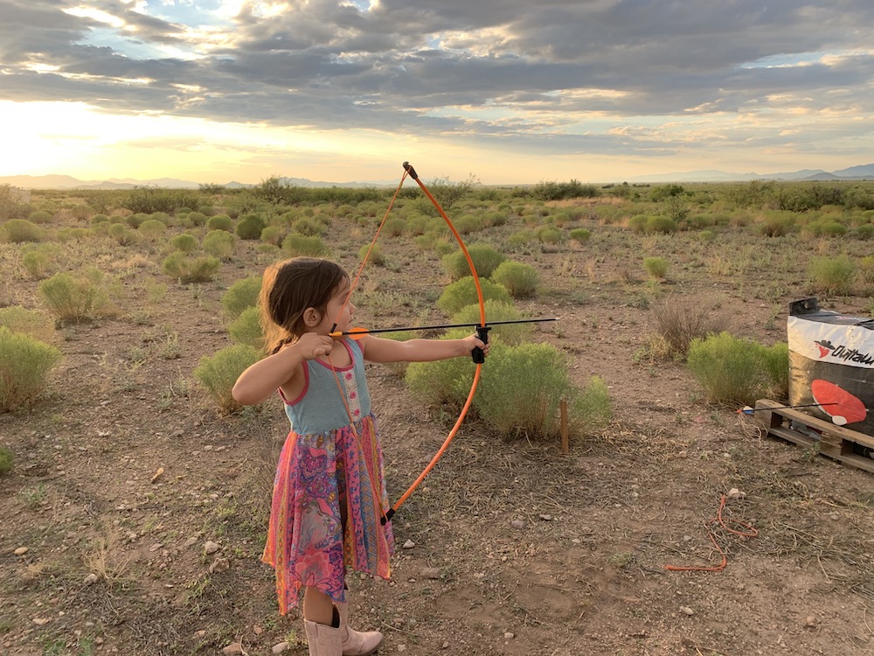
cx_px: 437
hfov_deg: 67.3
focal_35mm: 26
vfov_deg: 53.1
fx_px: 656
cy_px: 328
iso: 25
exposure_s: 1/238
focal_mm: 4.25
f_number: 1.8
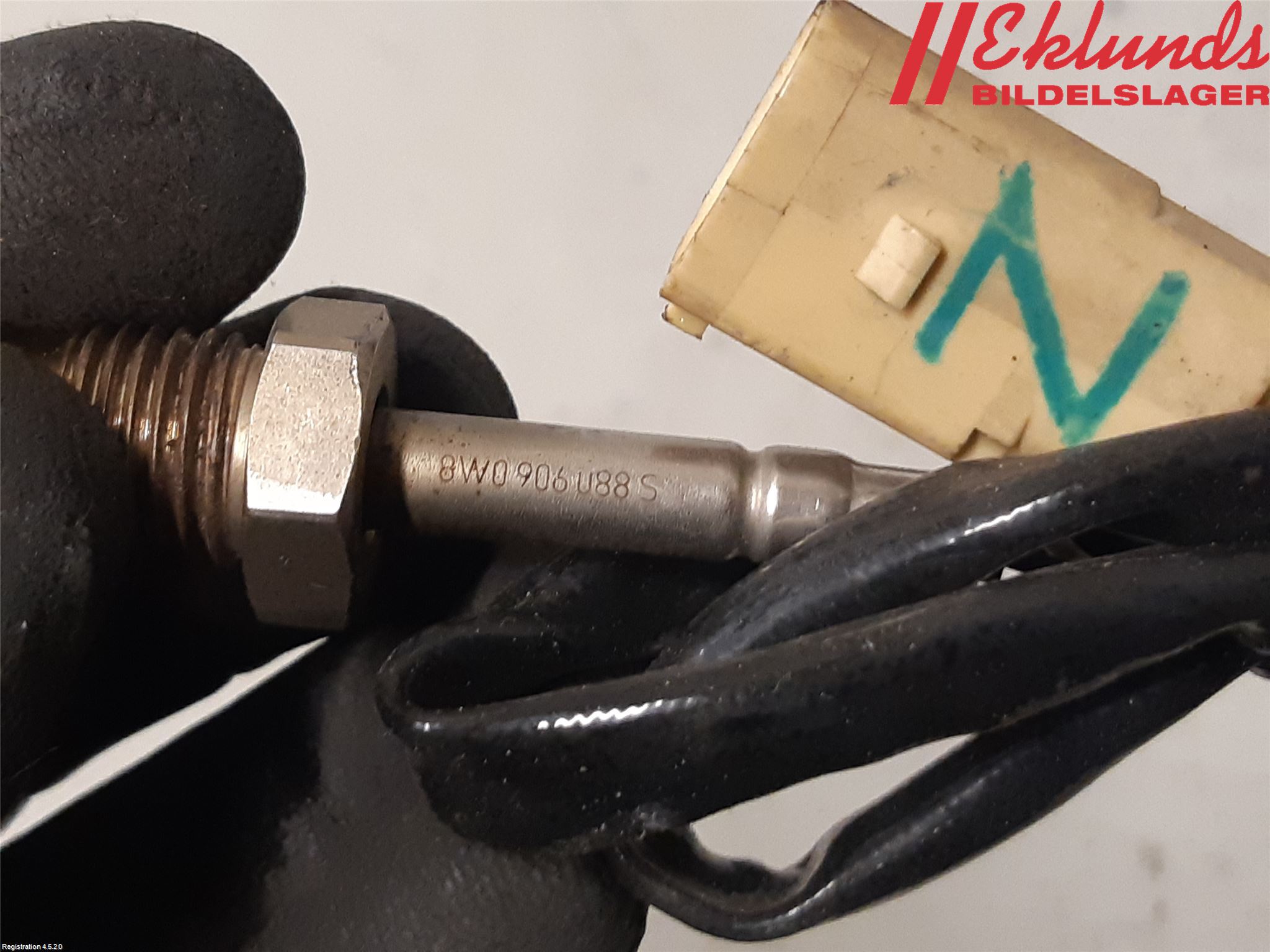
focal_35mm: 26
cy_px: 476
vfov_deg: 53.1
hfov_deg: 67.3
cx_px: 635
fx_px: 954
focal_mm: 3.93
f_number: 1.7
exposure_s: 1/50
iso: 250
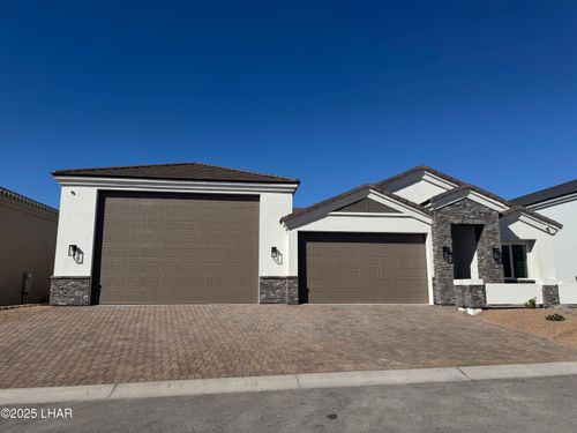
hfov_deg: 71.6
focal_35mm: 24
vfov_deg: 56.8
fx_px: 400
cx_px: 288
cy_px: 216
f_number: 1.78
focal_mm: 6.76
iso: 80
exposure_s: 1/9009
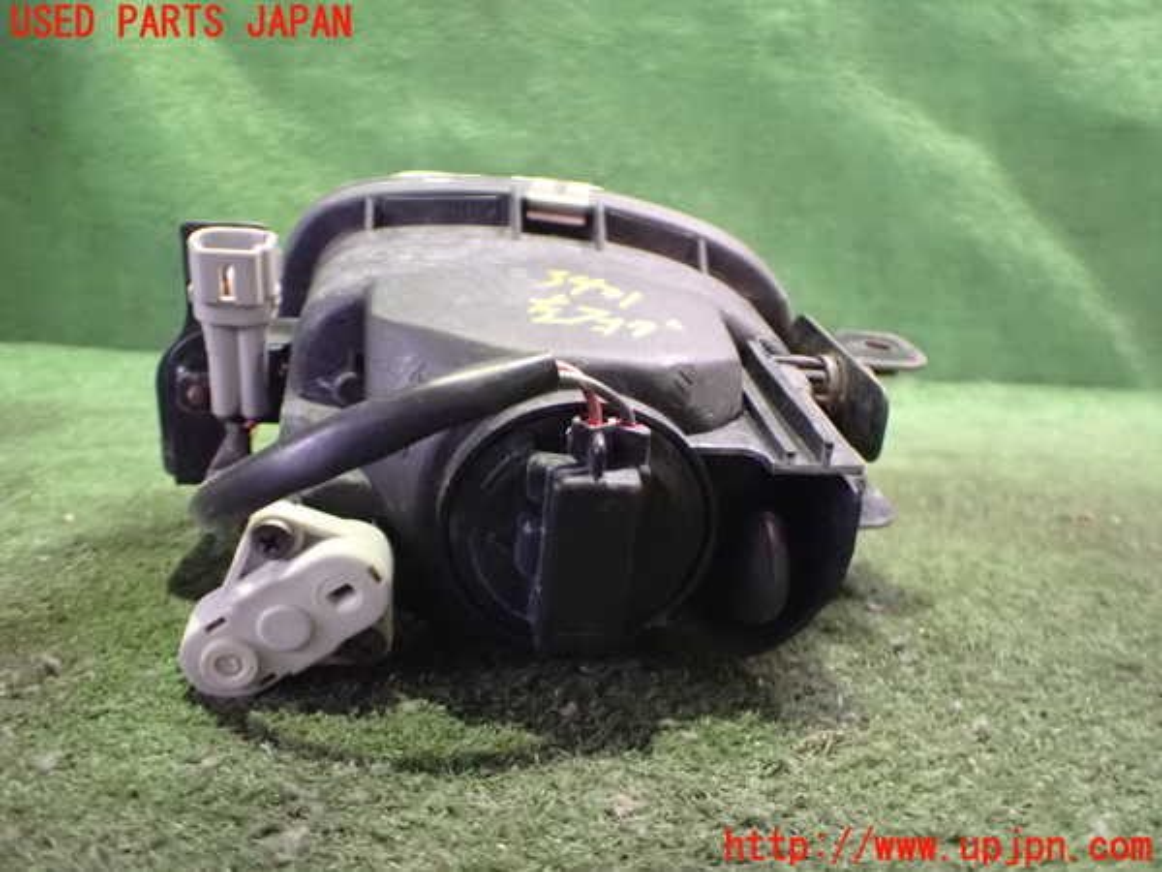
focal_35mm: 30
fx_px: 1007
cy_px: 436
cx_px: 581
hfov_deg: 60.0
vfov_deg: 46.8
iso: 1600
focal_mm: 5.4
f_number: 2.3
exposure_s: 1/25
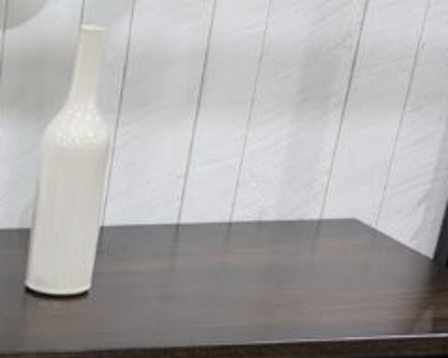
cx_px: -250
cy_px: 634
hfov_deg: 16.5
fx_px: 1391
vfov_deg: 13.3
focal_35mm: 105
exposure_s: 1/40
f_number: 1.89
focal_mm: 5.43
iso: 209
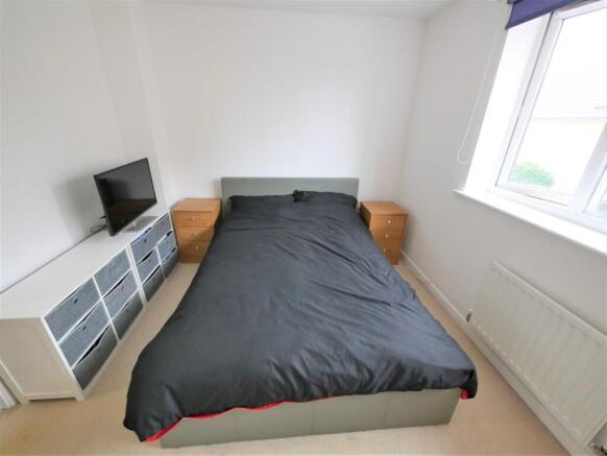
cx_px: 304
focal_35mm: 14
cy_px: 228
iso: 640
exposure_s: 1/60
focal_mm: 7
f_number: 4
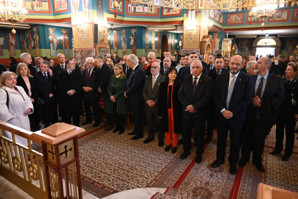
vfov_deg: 53.1
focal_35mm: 24
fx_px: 199
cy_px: 100
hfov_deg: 73.7
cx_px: 149
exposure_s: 1/100
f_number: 4
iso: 5000
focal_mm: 24
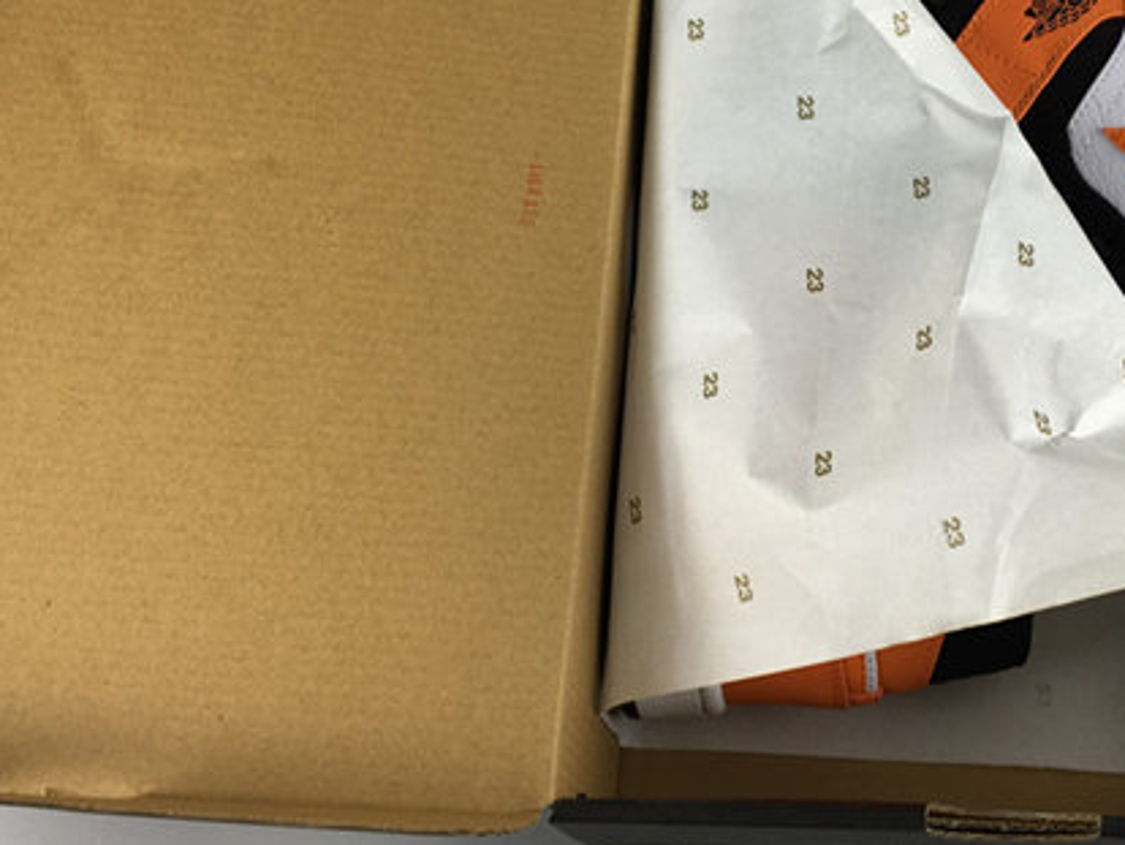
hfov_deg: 38.0
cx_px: 834
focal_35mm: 49
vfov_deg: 29.6
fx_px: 1593
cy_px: 333
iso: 25
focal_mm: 4.15
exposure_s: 1/50
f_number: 2.2
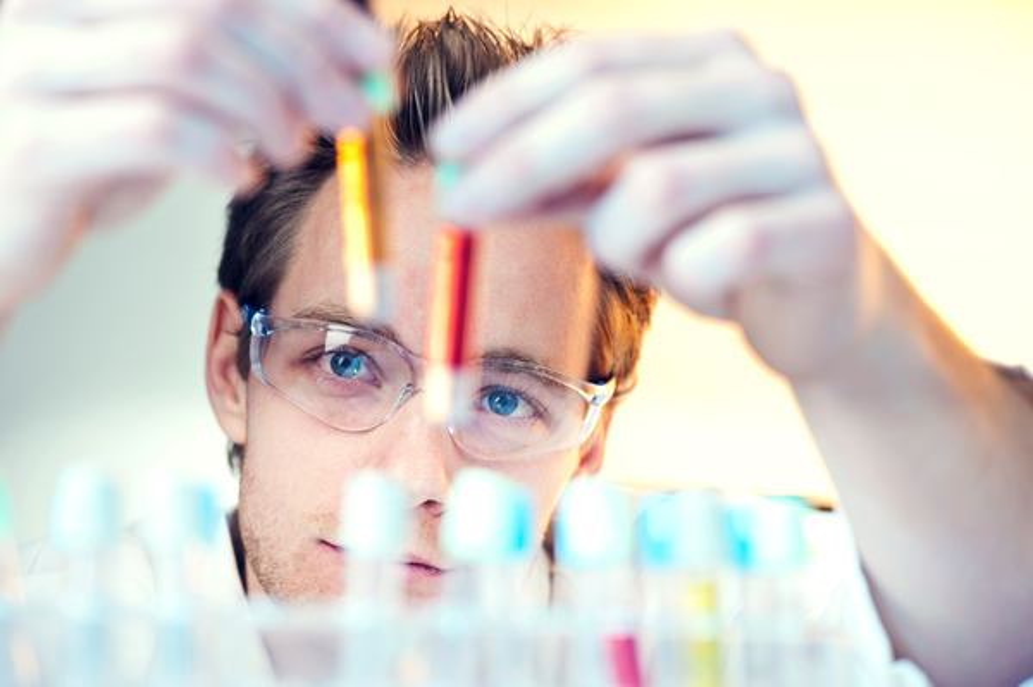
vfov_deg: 13.0
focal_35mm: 105
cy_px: 344
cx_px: 516
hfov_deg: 19.5
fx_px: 3010
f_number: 4
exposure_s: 1/160
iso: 200
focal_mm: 105
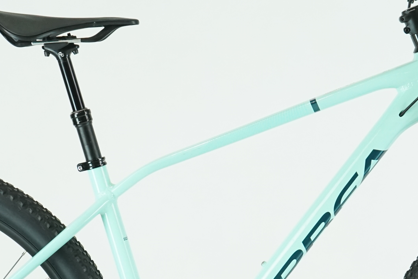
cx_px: 256
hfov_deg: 13.2
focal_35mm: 155
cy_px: 253
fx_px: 1799
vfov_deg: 8.8
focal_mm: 55
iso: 1600
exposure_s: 1/200
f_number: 5.6
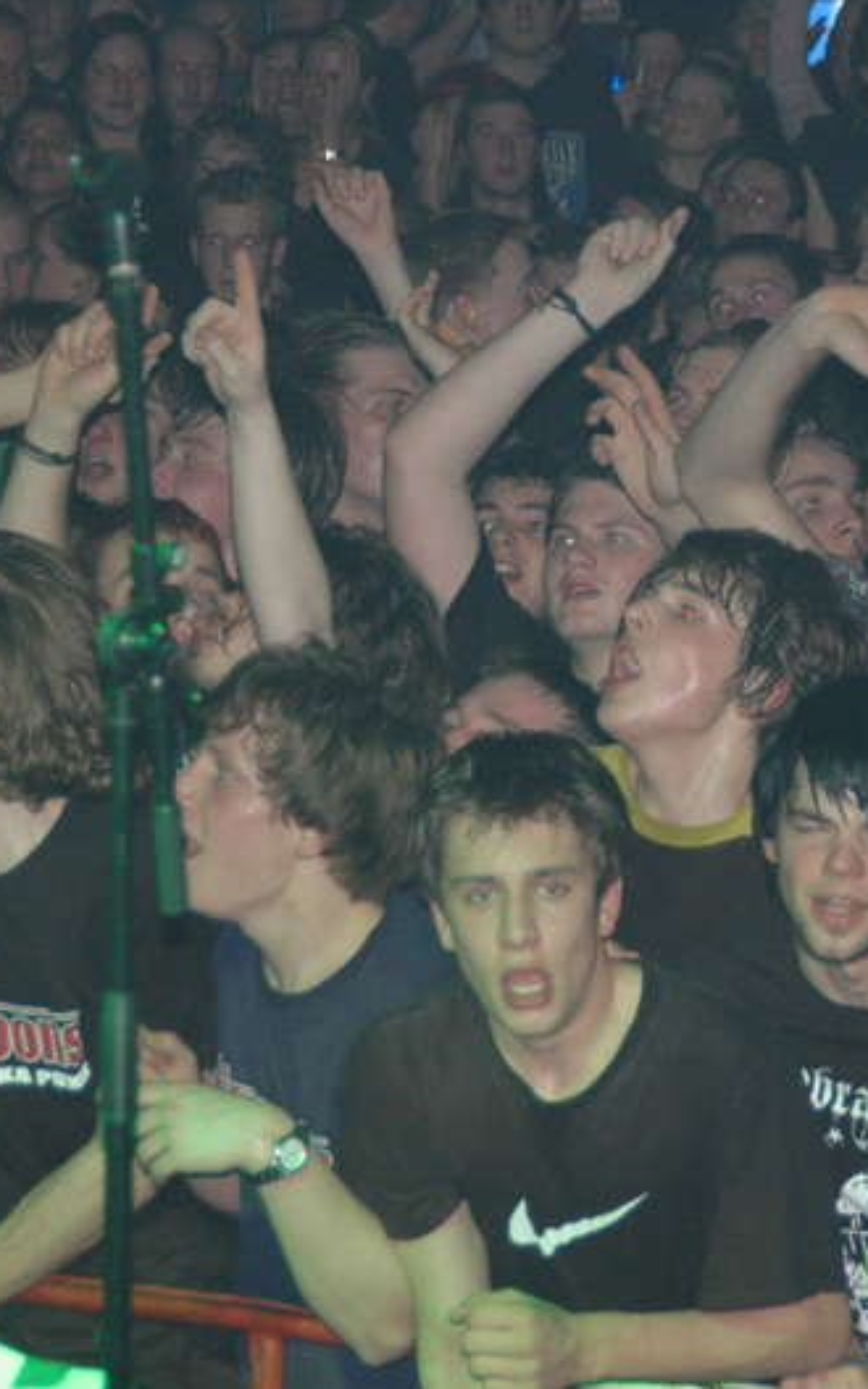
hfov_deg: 8.1
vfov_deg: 12.9
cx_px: 345
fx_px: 6132
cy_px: 692
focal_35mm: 162
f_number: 4.5
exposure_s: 1/60
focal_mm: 70
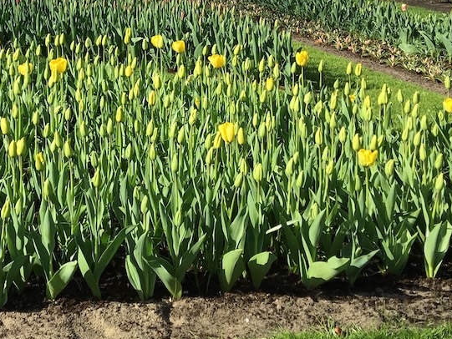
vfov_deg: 19.0
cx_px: 84
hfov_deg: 25.5
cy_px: -14
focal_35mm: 75
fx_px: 980
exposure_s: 1/1068
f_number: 2.2
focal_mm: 4.15
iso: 25
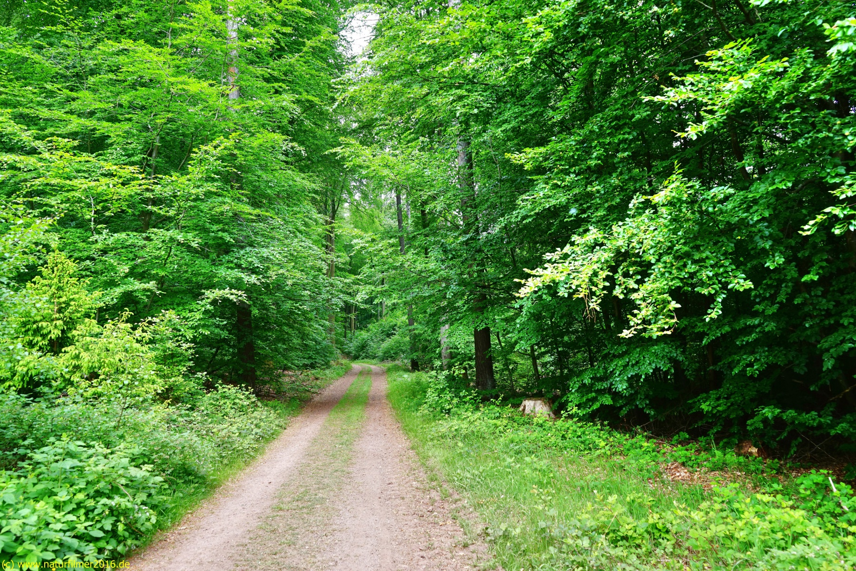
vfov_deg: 46.4
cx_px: 428
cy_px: 286
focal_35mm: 28
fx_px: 666
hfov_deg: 65.5
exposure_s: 1/80
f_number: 4.5
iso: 100
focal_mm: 28
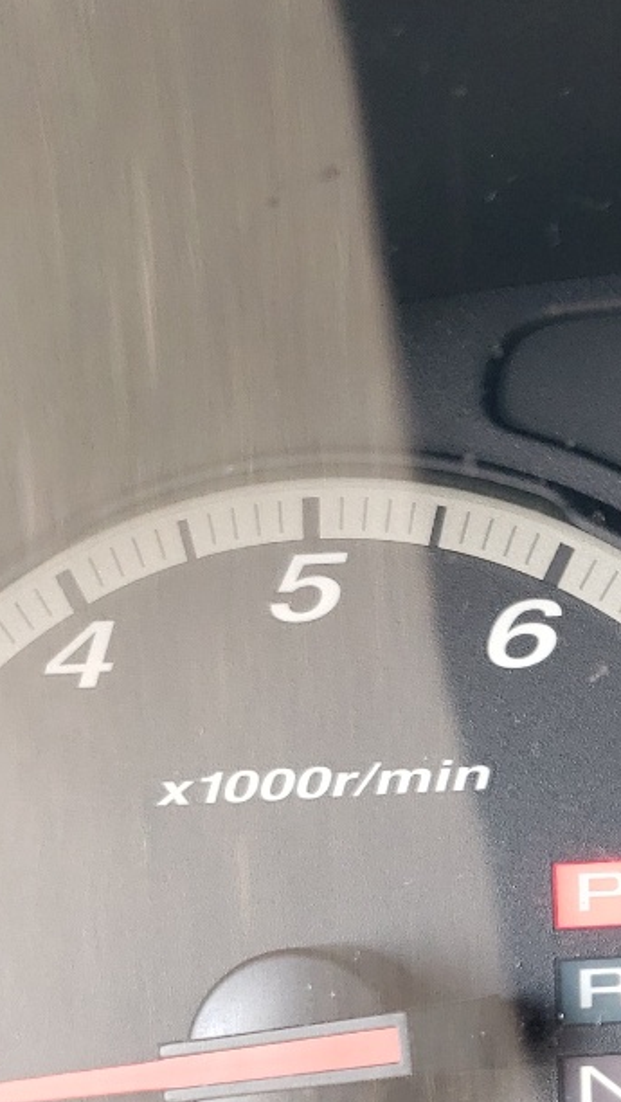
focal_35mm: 74
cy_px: 864
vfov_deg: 28.0
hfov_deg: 15.0
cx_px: 974
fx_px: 2163
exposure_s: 1/112
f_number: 1.5
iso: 50
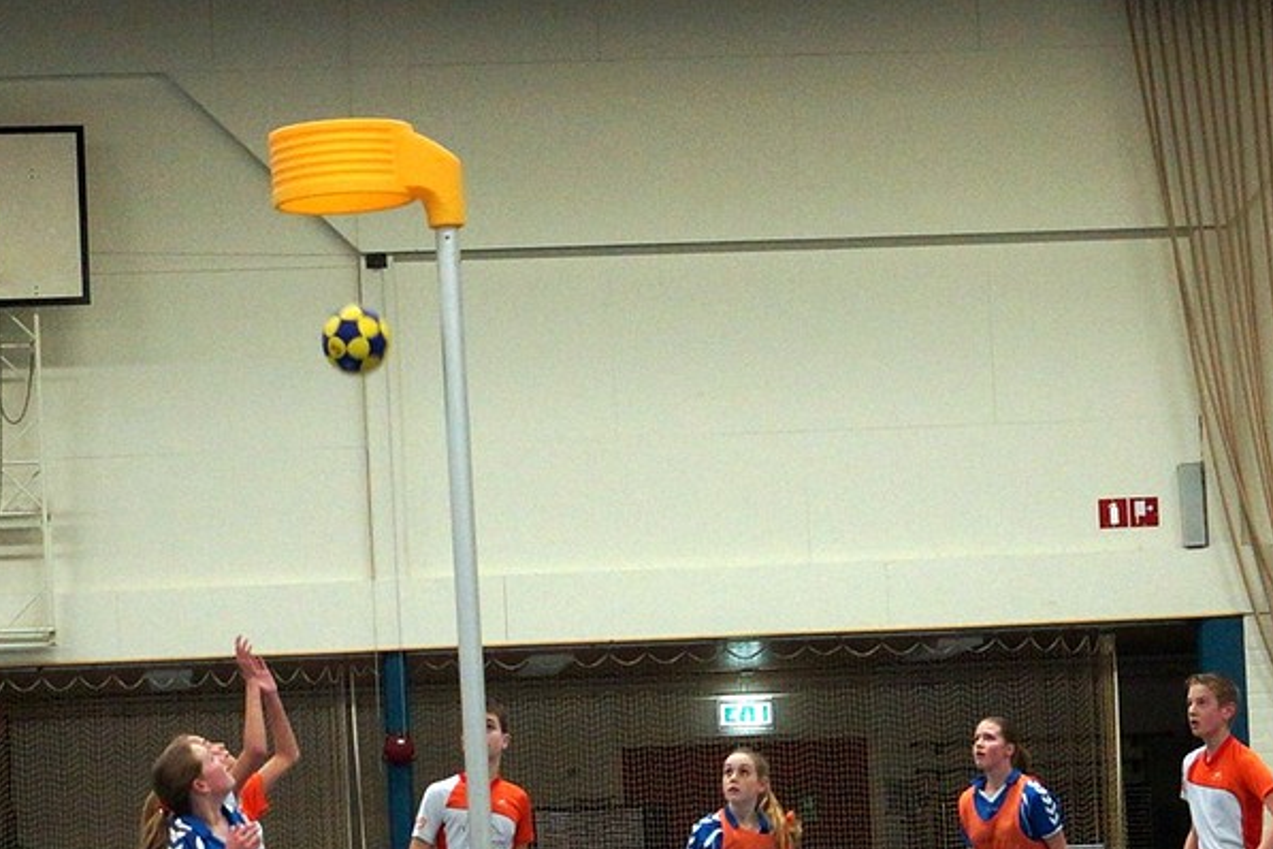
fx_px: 2546
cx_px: 486
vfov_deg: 18.7
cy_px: 723
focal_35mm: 72
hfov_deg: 28.0
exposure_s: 1/160
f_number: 3.2
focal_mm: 28
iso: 1000
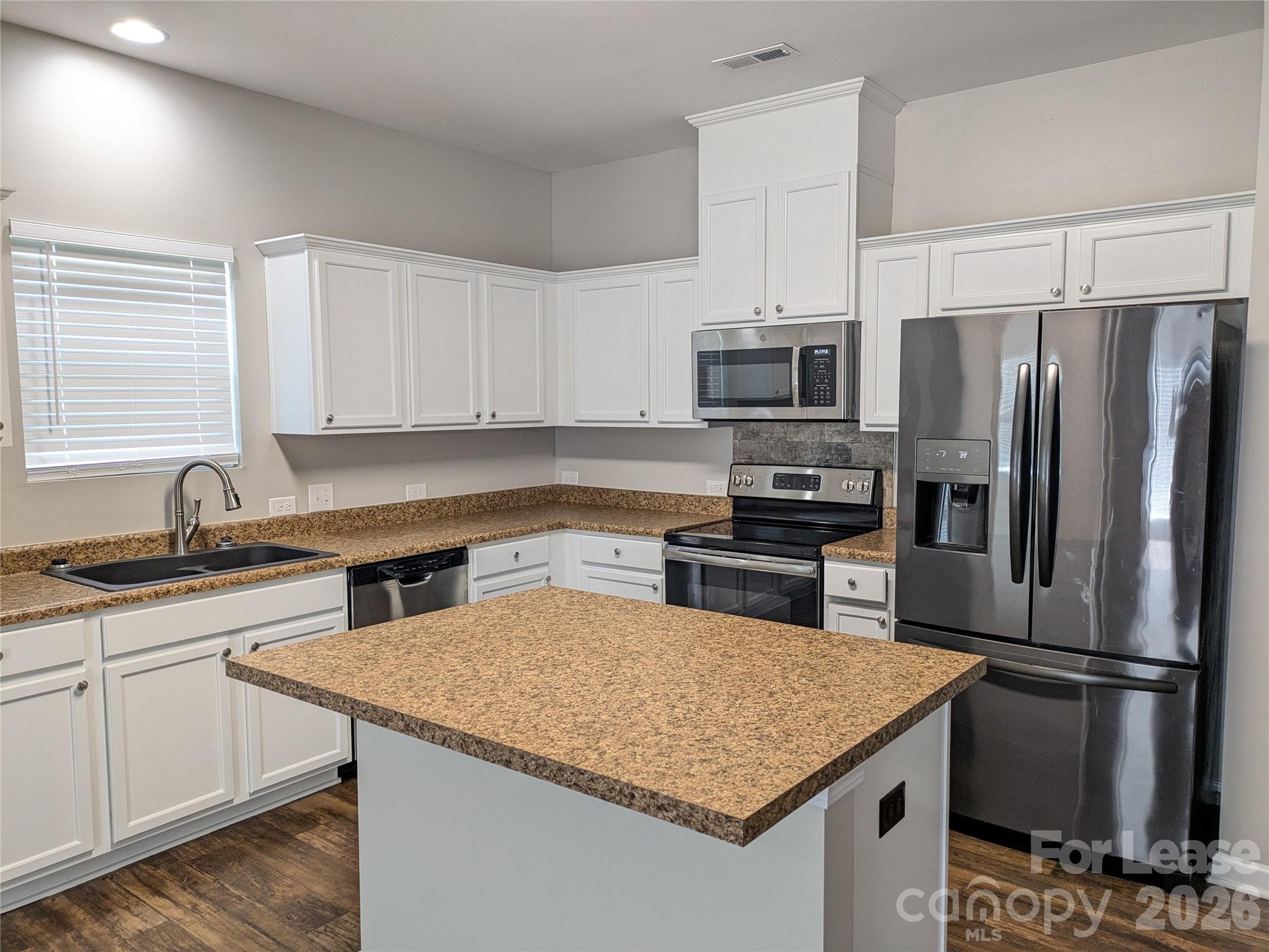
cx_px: 634
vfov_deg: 54.9
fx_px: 917
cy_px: 476
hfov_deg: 69.4
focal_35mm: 25
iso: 238
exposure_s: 1/60
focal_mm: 5.43
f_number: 1.89
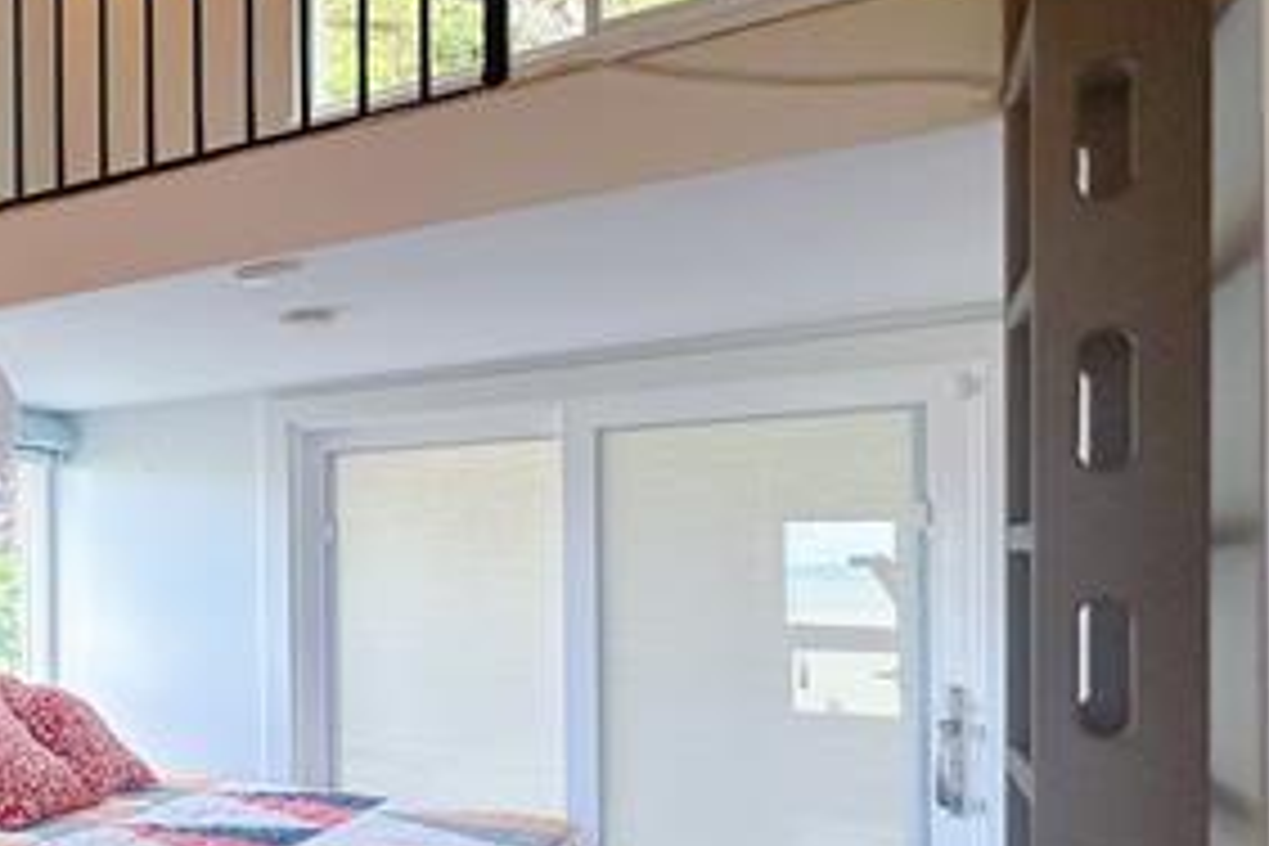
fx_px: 1163
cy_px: 580
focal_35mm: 33
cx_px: -81
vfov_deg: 39.4
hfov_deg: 45.3
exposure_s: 1/120
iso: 200
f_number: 2.2
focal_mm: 2.22
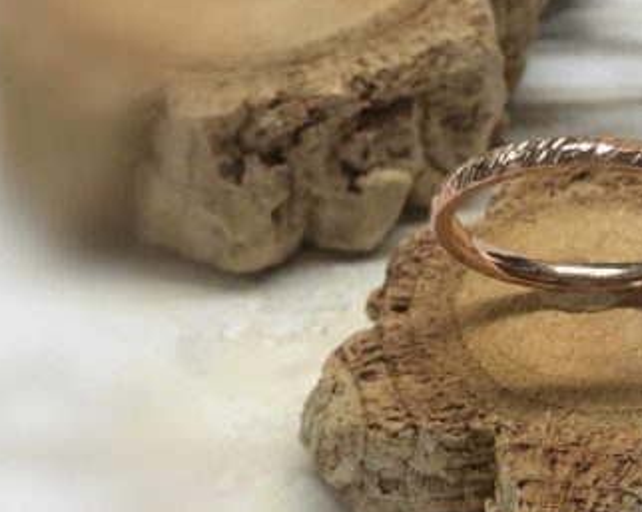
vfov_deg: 29.6
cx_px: 518
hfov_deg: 35.4
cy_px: 217
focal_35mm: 51
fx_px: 968
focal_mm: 3.99
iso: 25
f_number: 1.8
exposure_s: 1/33
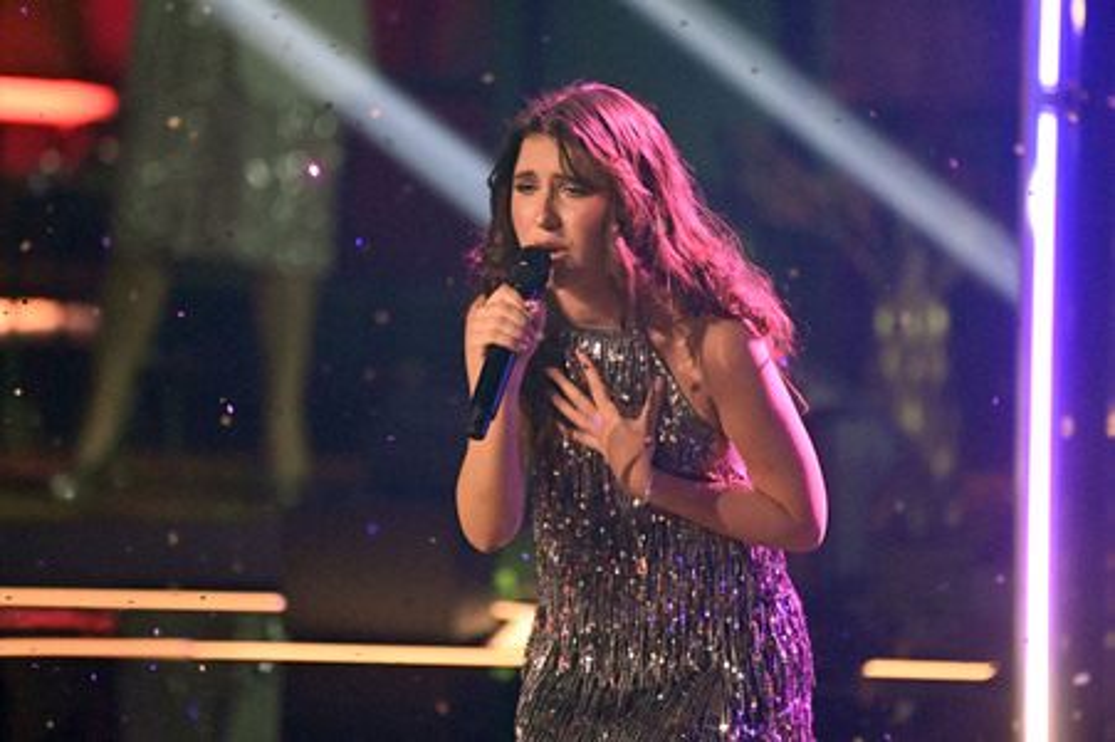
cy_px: 371
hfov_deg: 4.1
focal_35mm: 500
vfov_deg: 2.7
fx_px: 15474
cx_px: 558
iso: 16000
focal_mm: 500
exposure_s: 1/400
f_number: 5.6
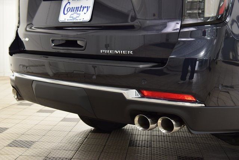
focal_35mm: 57
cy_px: 80
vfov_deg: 23.8
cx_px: 120
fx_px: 378
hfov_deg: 35.0
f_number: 6.3
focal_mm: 38
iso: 1000
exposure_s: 1/15
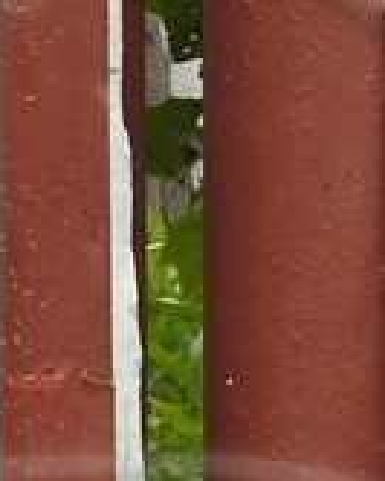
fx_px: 9022
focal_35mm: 634
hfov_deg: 2.4
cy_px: 937
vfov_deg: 3.0
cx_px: -191
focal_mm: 70
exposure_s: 1/500
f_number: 16
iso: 800
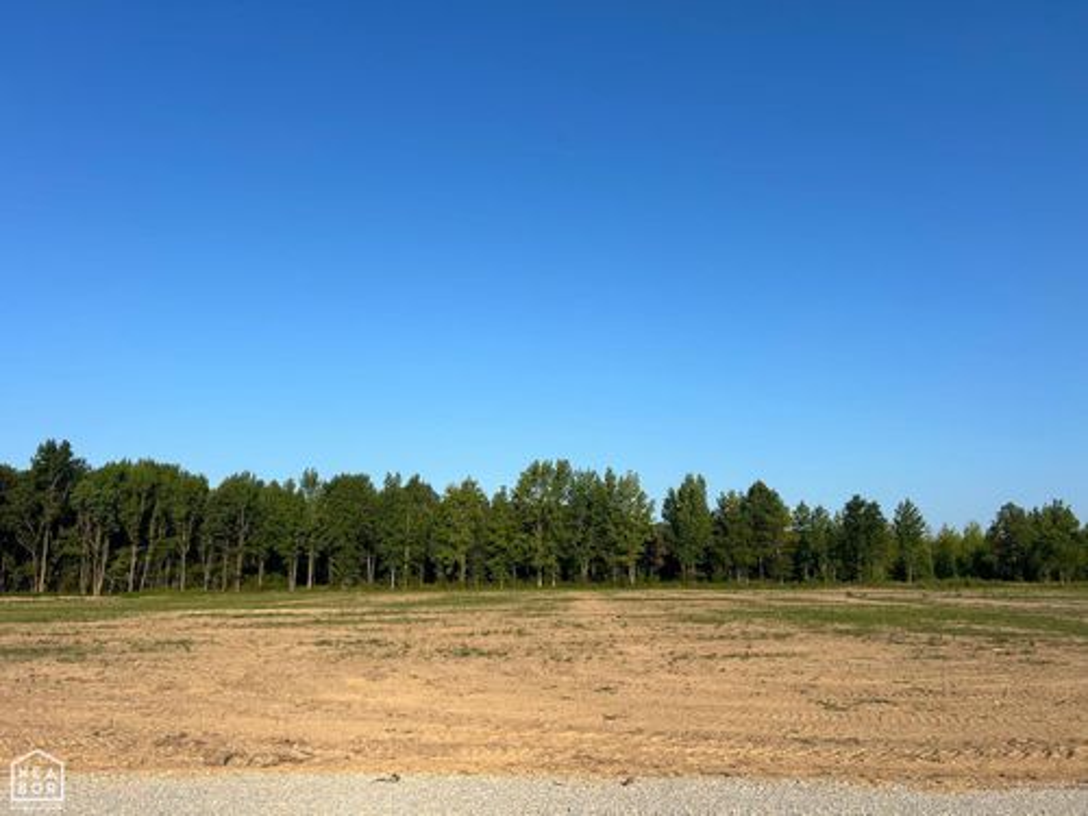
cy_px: 408
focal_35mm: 26
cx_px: 544
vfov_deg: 53.1
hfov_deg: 67.3
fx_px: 817
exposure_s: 1/3968
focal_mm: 5.7
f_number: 1.5
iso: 50
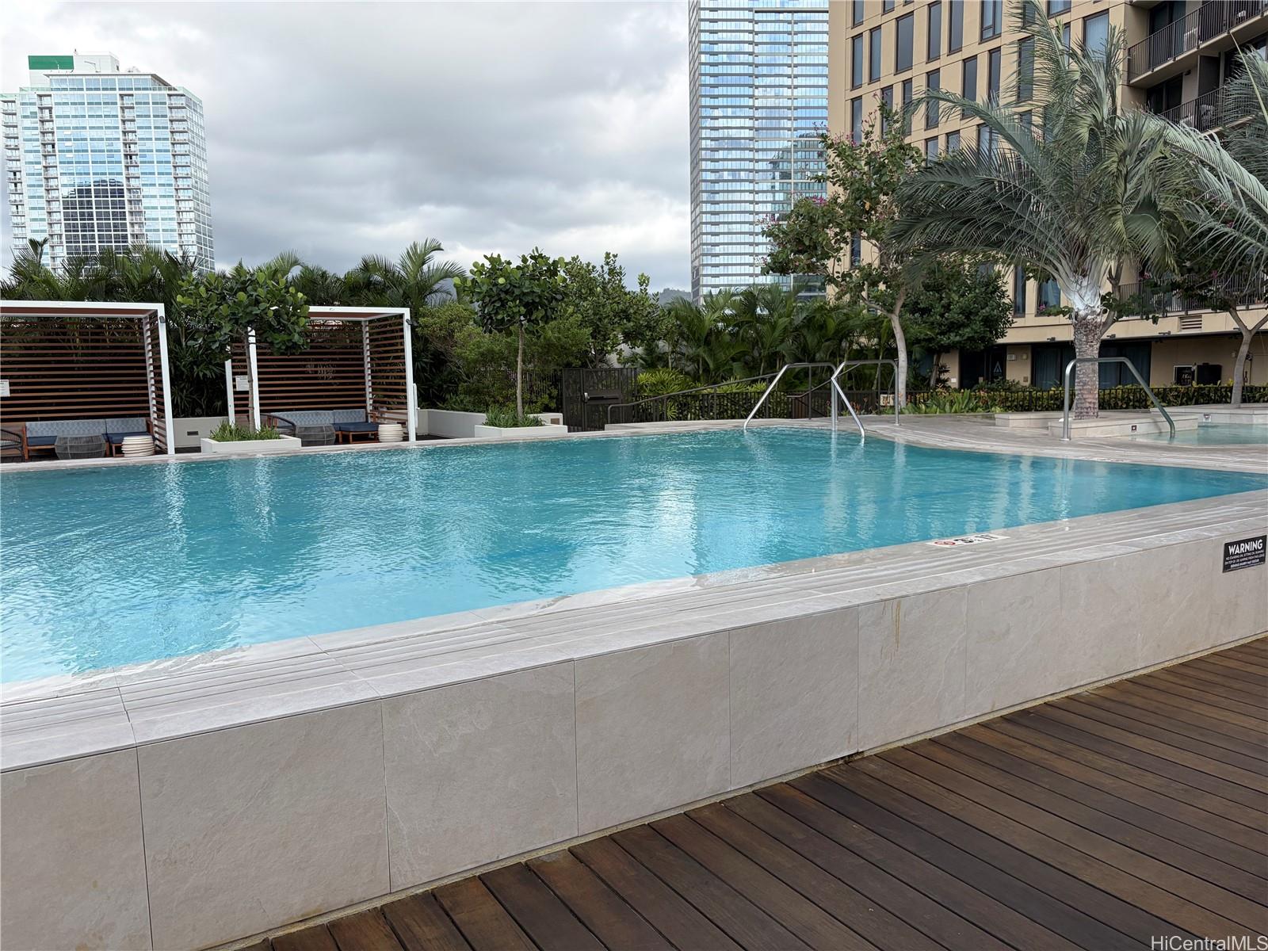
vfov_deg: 53.1
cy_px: 476
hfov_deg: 67.3
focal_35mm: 26
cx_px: 634
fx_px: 952
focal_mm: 5.96
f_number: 1.6
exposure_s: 1/2283
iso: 50
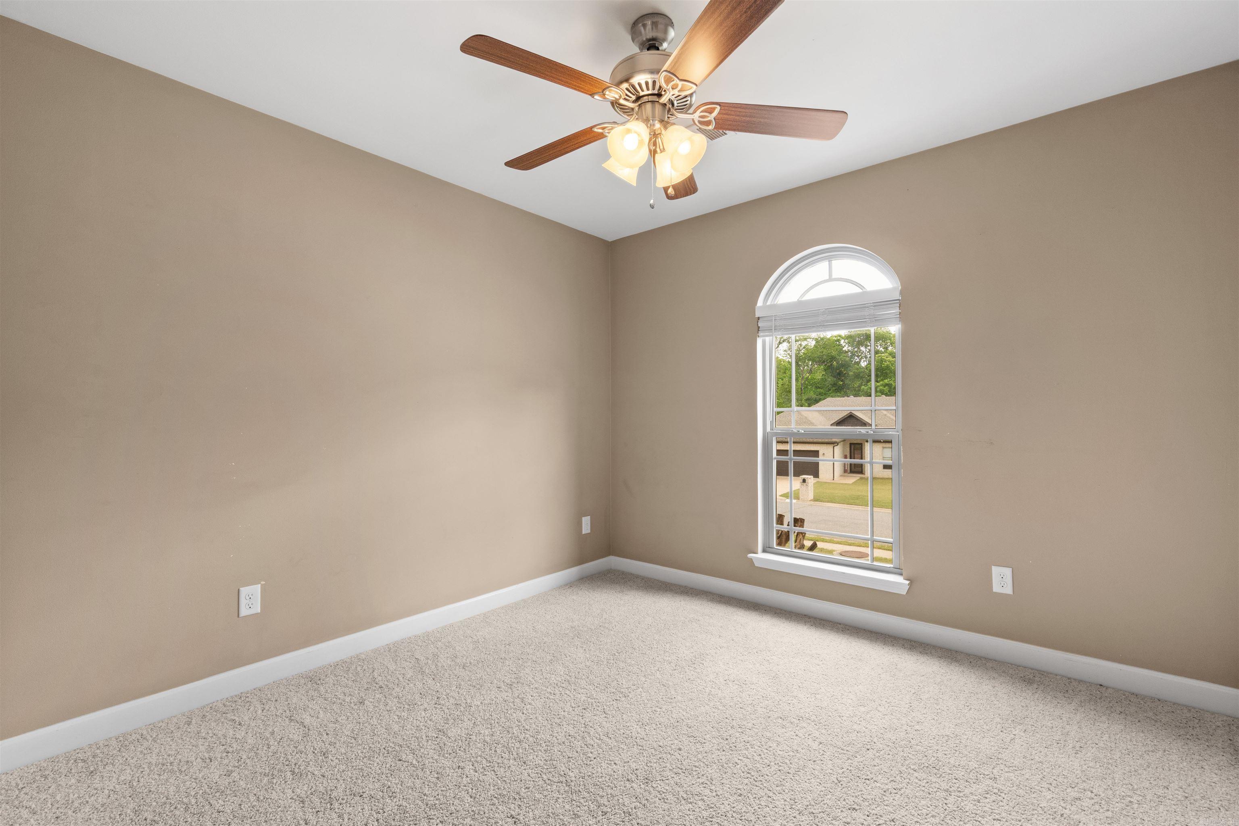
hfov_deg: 100.4
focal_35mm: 15
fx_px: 516
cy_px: 413
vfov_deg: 77.3
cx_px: 620
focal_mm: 10
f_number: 8
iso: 100
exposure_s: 1/2.5
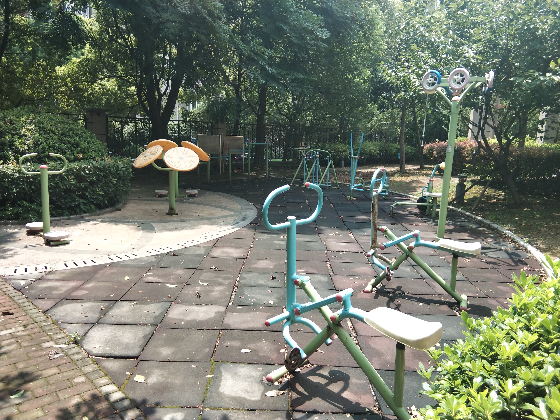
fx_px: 502
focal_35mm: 31
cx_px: 280
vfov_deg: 45.4
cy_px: 210
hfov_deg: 58.4
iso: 50
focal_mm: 3.69
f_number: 2.2
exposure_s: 1/280
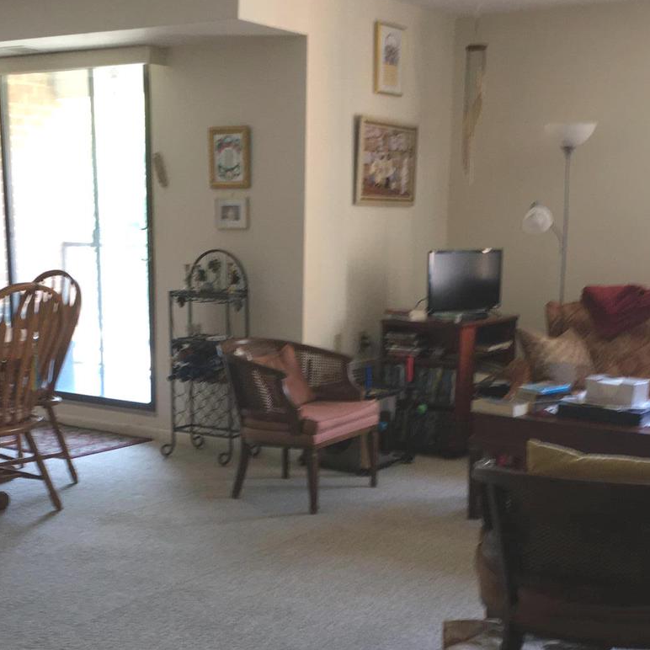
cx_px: 307
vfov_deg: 32.9
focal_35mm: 51
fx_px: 1083
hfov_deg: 33.4
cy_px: 462
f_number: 2.2
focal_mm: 4.15
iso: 80
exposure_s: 1/30
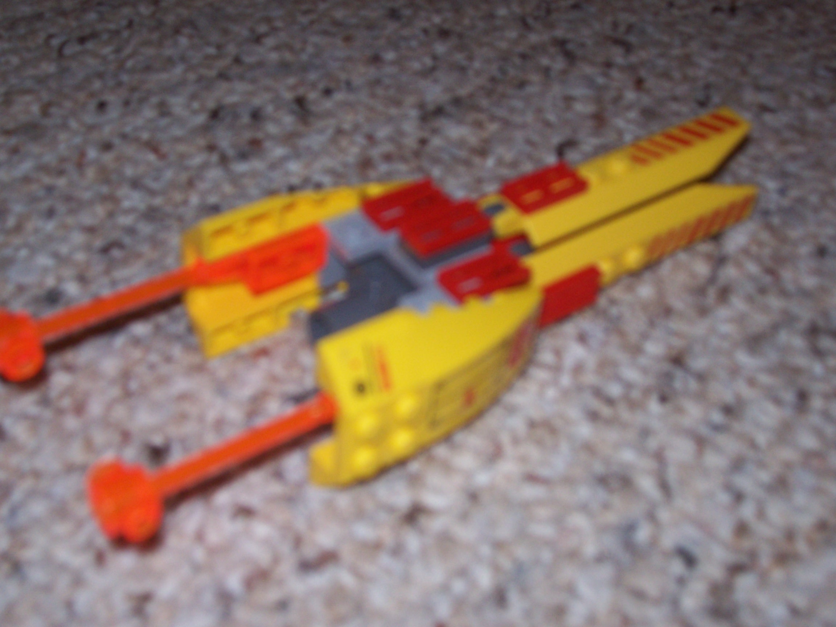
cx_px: 418
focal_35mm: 53
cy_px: 314
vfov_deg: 27.5
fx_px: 1280
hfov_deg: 36.2
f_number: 3.4
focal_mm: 8.6
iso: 125
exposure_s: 1/60
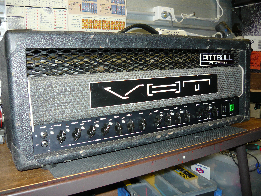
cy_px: 98
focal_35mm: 33
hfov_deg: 55.4
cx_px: 130
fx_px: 249
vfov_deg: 42.9
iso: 100
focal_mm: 5.5
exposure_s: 1/30
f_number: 2.8
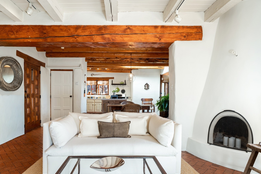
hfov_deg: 81.0
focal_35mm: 21
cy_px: 104
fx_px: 152
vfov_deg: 59.0
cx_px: 120
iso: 100
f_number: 8
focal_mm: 17
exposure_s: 1/1.25
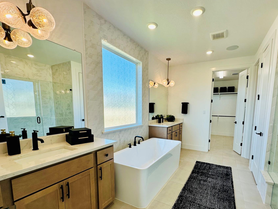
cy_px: 125
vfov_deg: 73.9
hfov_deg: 90.6
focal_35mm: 17
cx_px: 155
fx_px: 137
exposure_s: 1/208
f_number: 2.2
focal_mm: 2.22
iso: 40
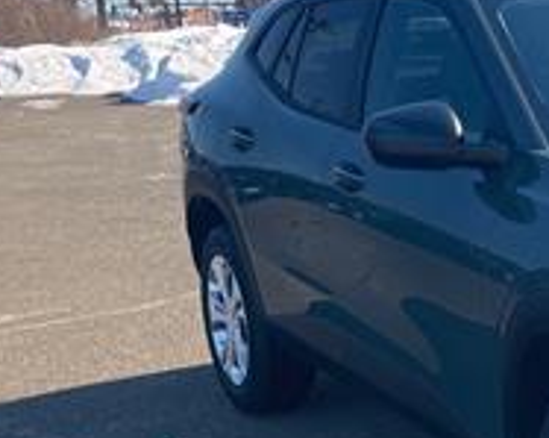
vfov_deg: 17.5
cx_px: 705
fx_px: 1411
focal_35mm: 87
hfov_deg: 20.2
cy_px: 338
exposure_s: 1/694
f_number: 1.6
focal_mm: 4.2
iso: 32
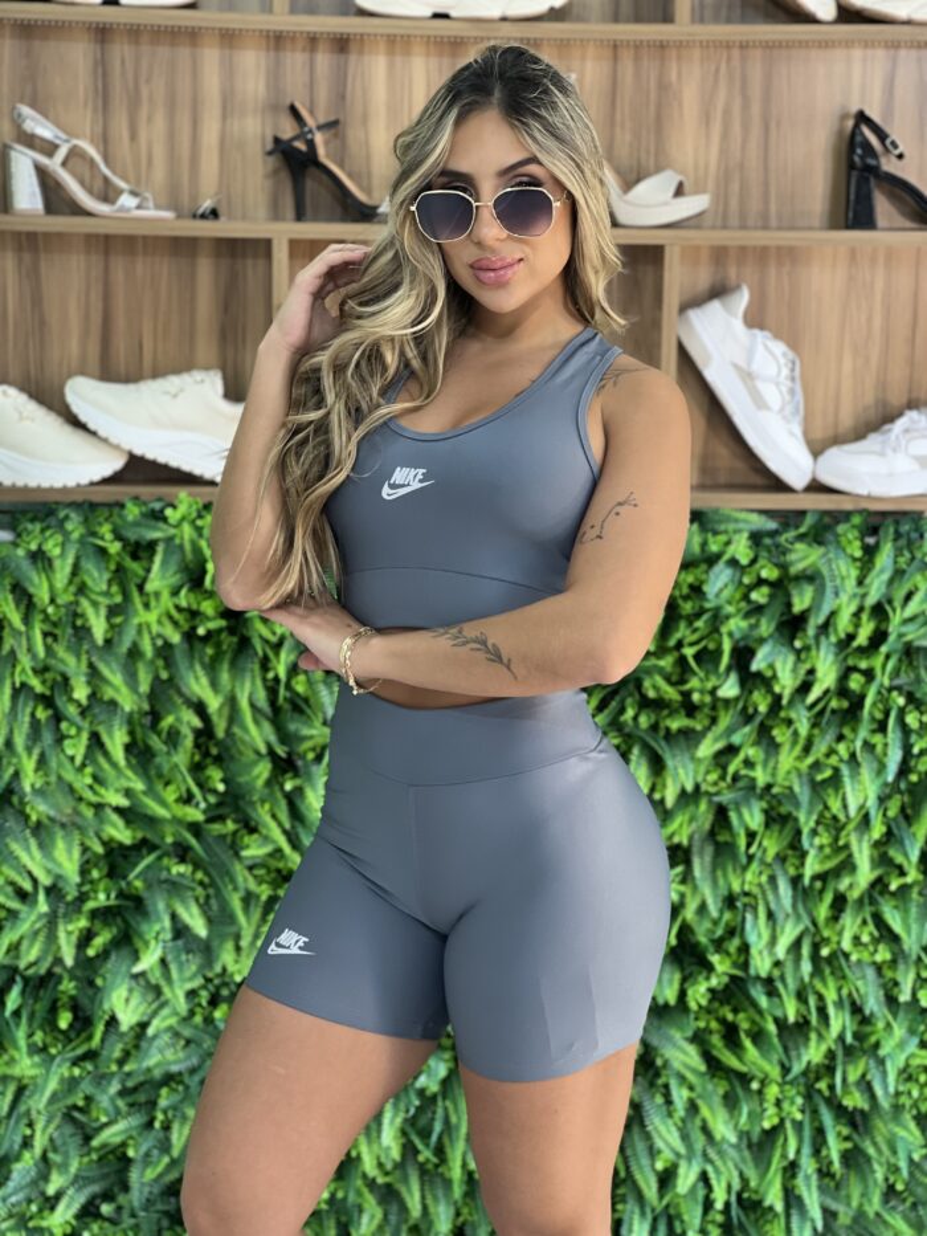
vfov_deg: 25.3
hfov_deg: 19.1
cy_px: 618
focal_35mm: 77
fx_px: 2749
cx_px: 464
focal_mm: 9
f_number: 2.8
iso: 125
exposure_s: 1/40
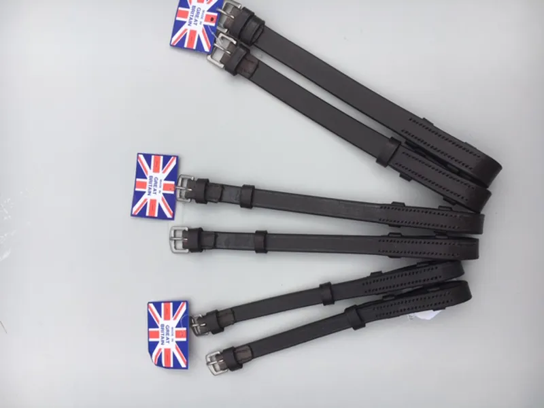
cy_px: 204
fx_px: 456
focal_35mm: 29
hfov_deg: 61.7
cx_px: 272
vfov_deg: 48.2
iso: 25
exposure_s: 1/1637
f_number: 2.2
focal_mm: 4.15
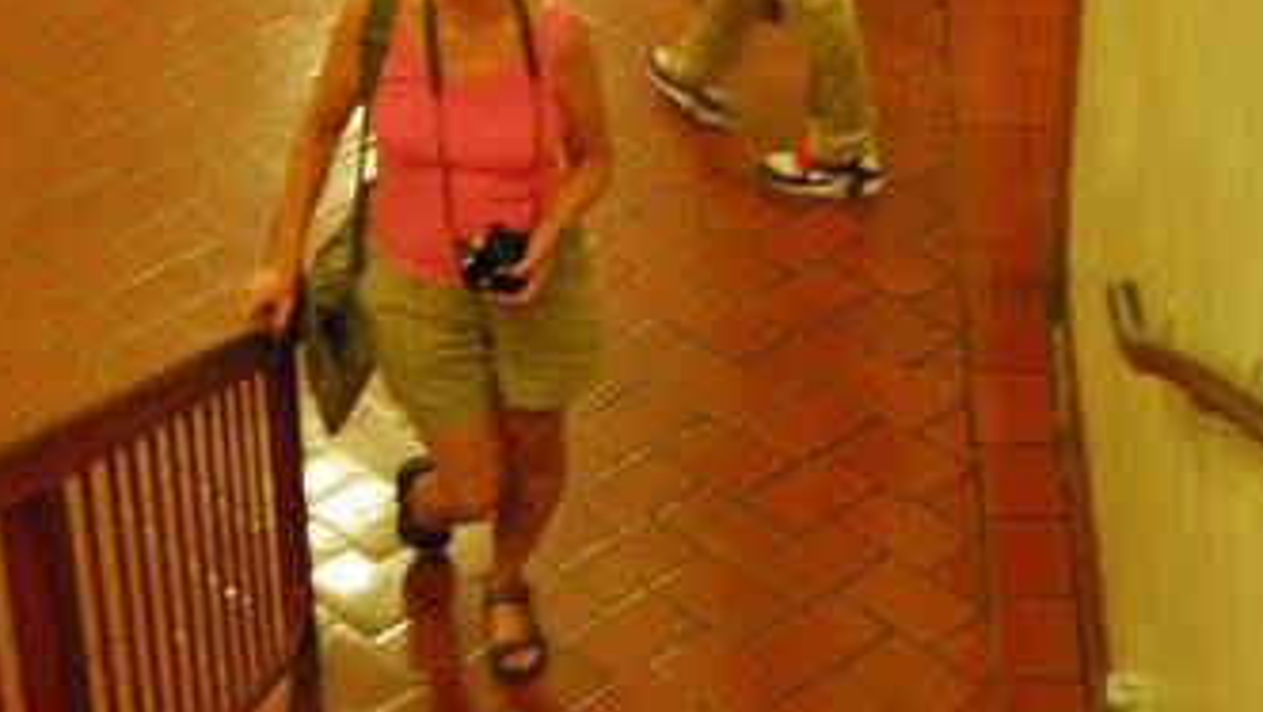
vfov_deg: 11.4
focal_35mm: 106
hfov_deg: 20.1
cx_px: 399
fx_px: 3551
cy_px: 267
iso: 1600
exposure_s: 1/6
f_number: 4.2
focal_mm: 32
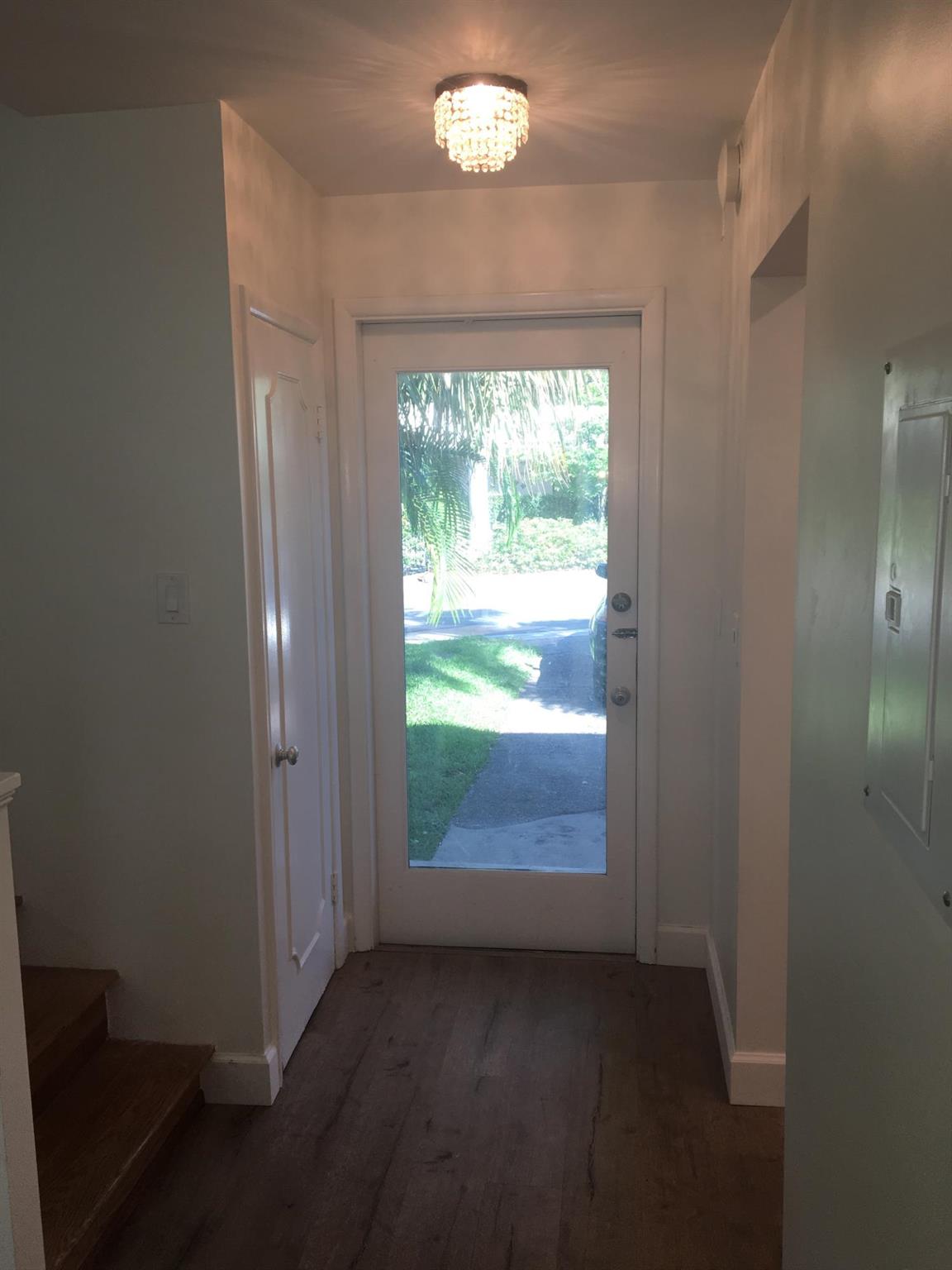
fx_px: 1063
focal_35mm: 29
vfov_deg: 61.7
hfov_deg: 48.2
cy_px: 635
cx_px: 476
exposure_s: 1/40
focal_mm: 4.15
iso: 32
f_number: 2.2
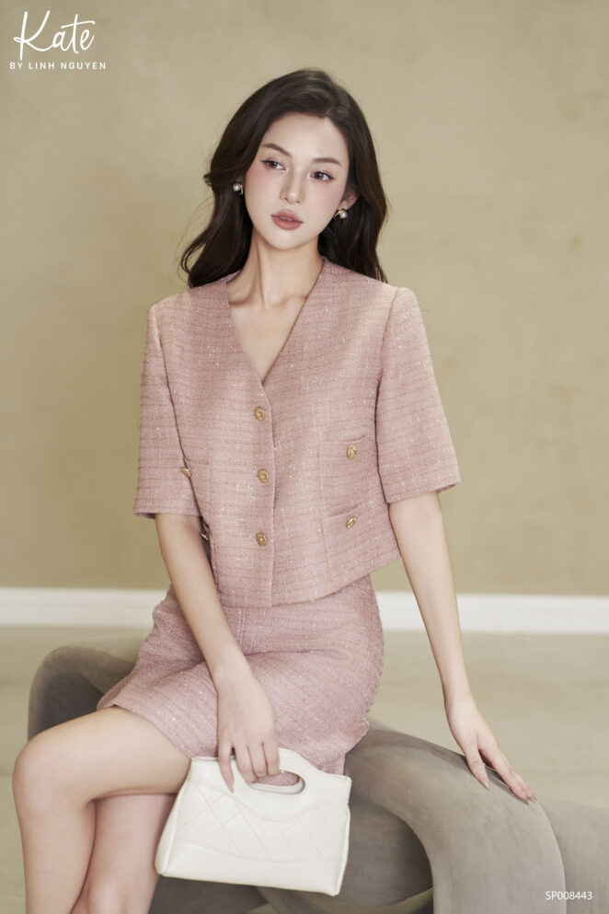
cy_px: 457
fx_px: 1776
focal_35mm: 70
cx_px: 304
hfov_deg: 19.5
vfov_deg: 28.8
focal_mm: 70
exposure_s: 1/100
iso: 640
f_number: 2.8
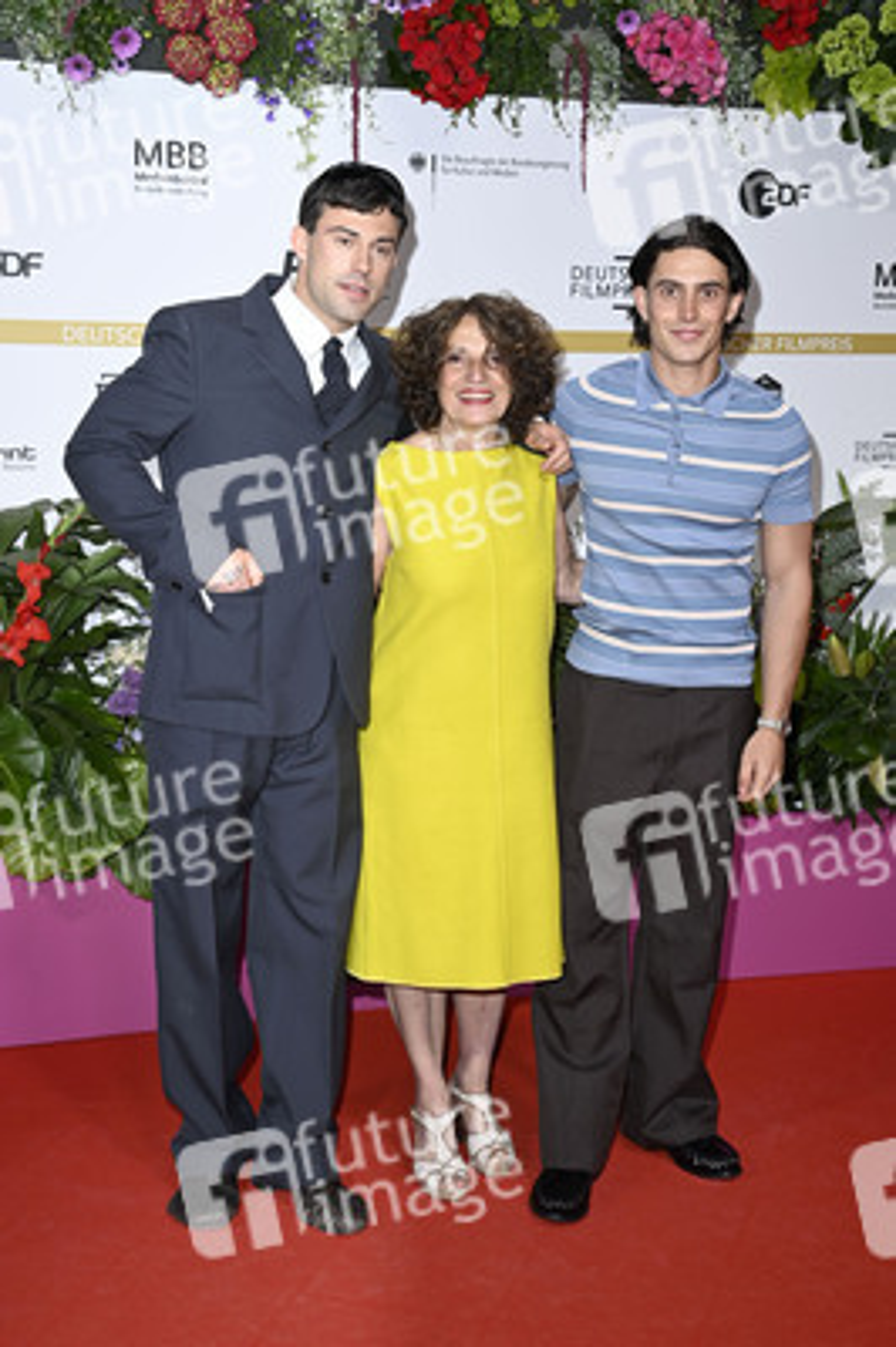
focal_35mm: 52
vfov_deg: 38.2
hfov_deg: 25.9
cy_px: 674
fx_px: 1945
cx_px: 448
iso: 640
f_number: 6.3
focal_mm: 52
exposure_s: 1/250
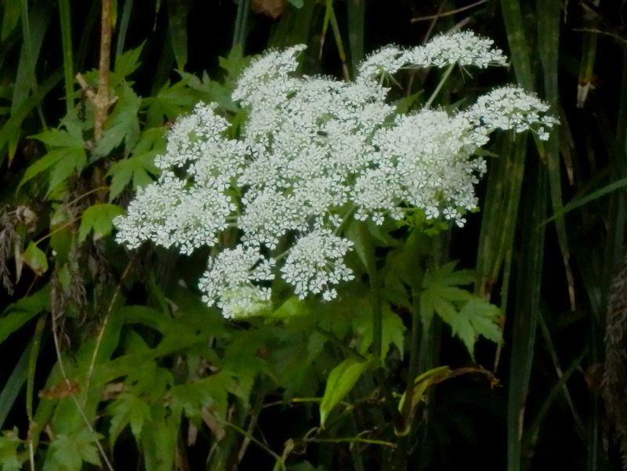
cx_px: 314
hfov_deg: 8.2
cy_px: 236
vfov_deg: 6.2
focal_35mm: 240
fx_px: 4350
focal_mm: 42.5
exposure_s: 1/250
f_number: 5.8
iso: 500
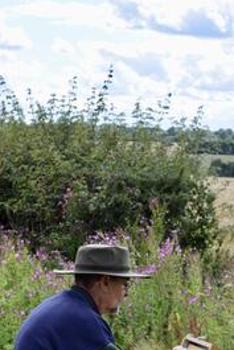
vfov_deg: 14.6
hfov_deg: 9.8
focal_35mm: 140
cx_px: 123
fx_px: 1362
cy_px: 263
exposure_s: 1/320
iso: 200
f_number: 9
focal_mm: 55
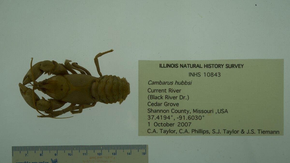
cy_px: 81
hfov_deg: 33.3
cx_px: 145
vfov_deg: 19.1
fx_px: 484
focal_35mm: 63
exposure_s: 1/160
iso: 100
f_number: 10
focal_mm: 60
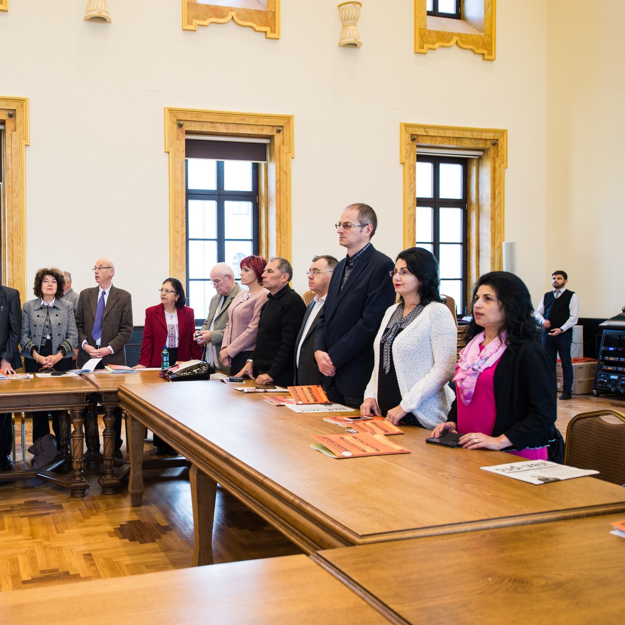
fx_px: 633
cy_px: 313
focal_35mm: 31
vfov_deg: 52.5
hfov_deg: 50.4
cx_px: 156
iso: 800
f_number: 4
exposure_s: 1/60
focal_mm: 24
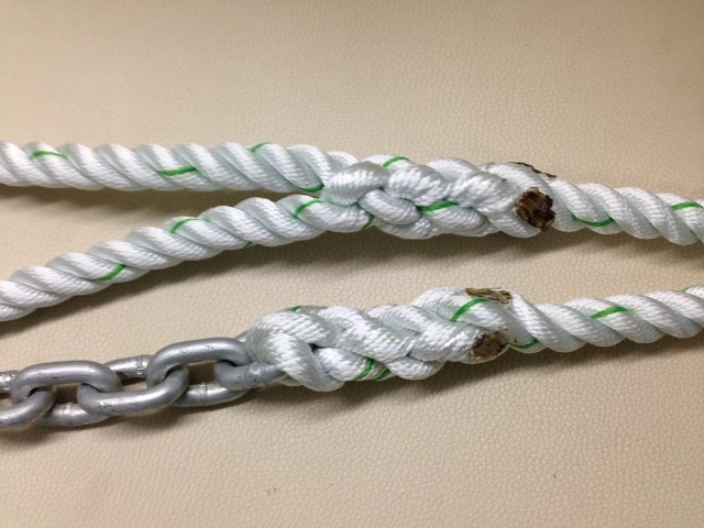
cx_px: 352
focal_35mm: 33
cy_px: 264
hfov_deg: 55.4
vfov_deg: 42.9
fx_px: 671
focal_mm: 4.12
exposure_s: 1/33
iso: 50
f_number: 2.4
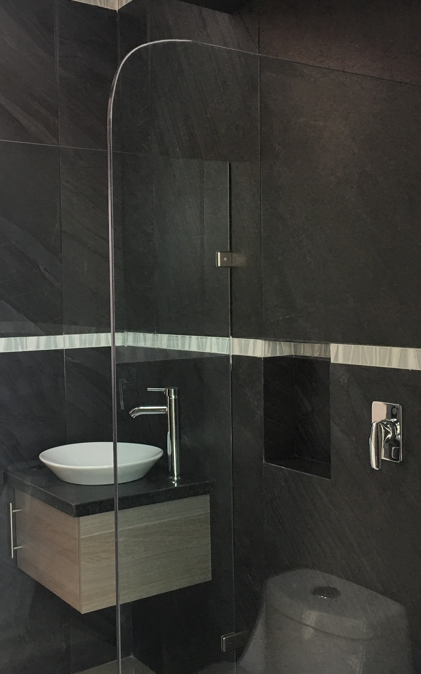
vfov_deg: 47.2
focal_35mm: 42
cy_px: 343
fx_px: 771
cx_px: 179
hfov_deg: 30.5
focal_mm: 4.15
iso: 40
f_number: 2.2
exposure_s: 1/30
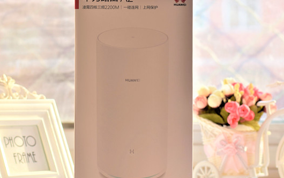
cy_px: 104
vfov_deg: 12.9
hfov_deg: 20.6
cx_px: 141
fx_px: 782
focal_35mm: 101
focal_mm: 50
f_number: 4
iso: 100
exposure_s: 1/200
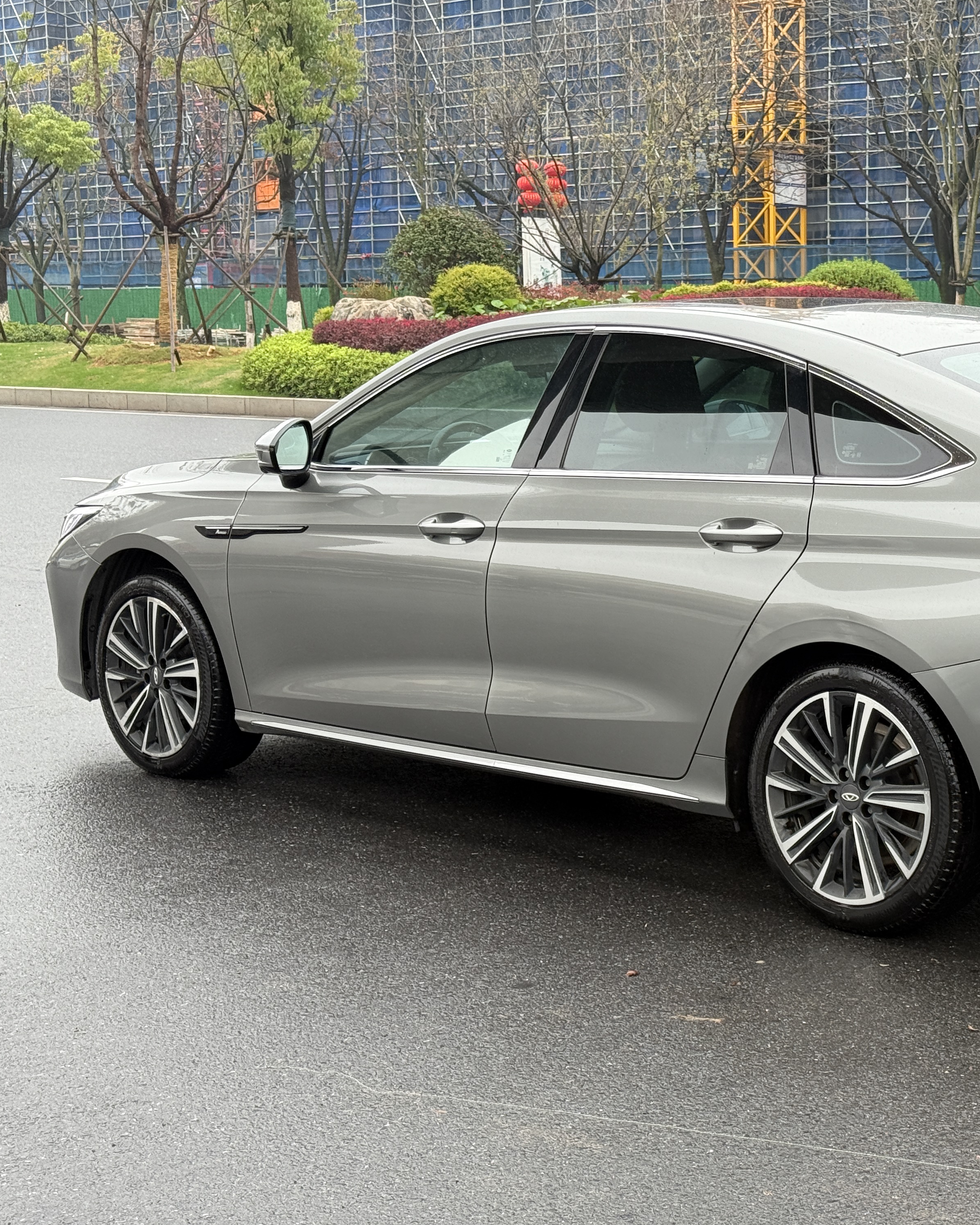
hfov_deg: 23.8
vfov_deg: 30.0
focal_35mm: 63
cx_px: 818
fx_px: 2284
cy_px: 611
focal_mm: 6.76
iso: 64
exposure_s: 1/301
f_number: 1.78
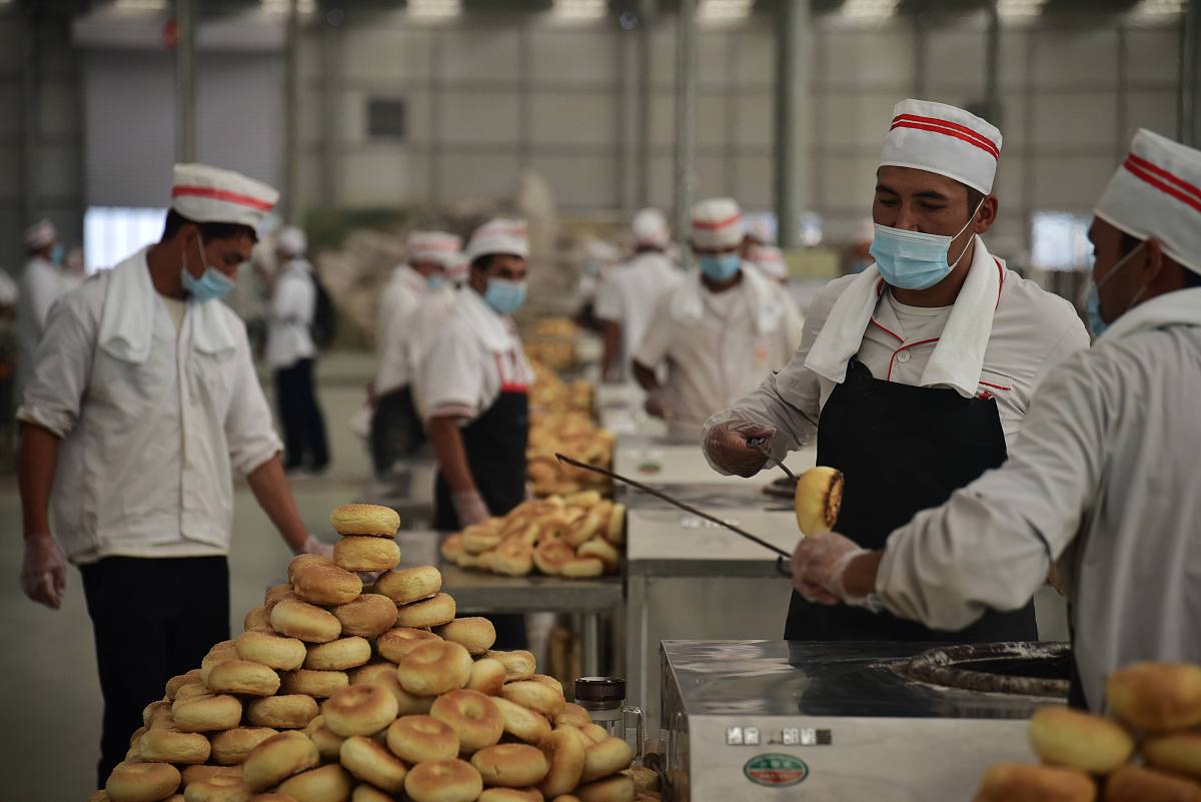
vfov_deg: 11.2
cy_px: 401
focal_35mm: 122
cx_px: 600
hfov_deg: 16.8
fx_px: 4071
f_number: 4
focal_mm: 122
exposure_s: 1/500
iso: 500
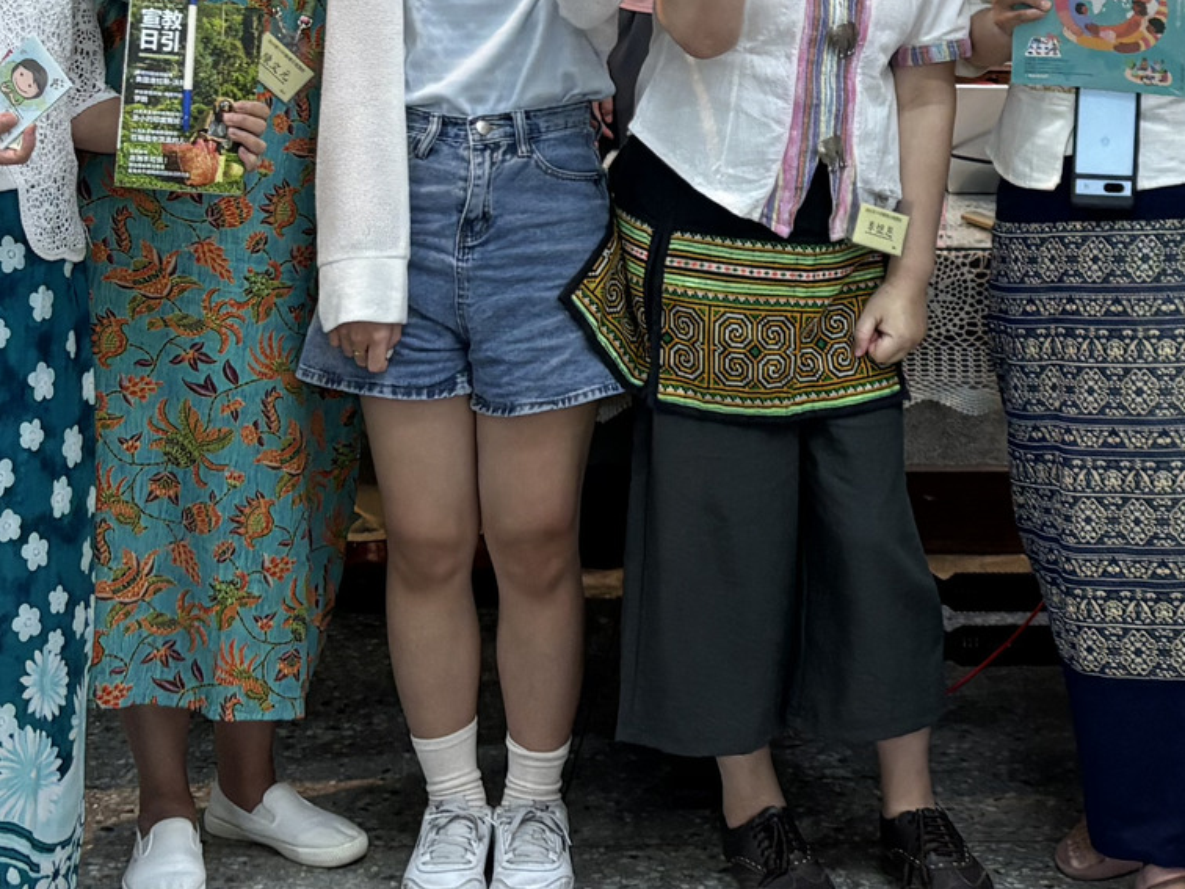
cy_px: -102
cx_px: 1016
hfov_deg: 21.8
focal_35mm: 88
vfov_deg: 16.3
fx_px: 3012
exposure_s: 1/60
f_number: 1.6
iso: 125
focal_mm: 5.96
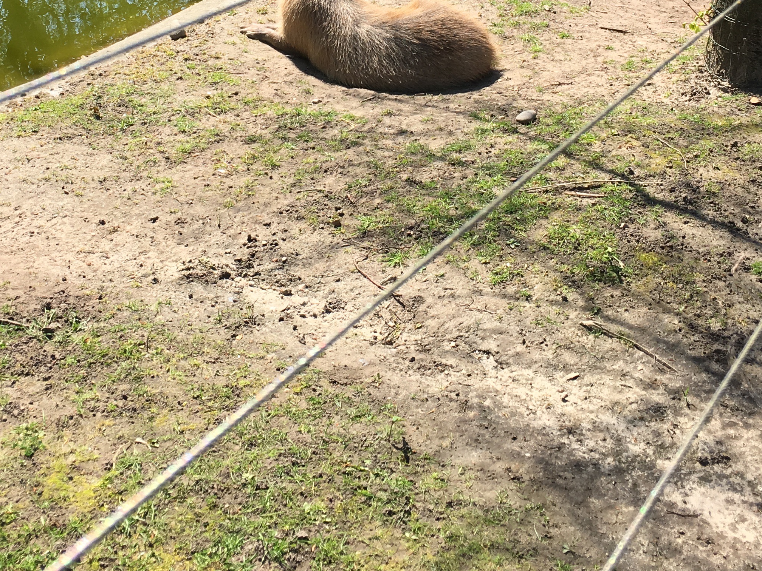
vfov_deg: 24.3
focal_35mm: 58
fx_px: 1277
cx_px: 333
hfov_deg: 33.2
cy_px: 27
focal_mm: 4.15
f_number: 2.2
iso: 25
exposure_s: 1/705
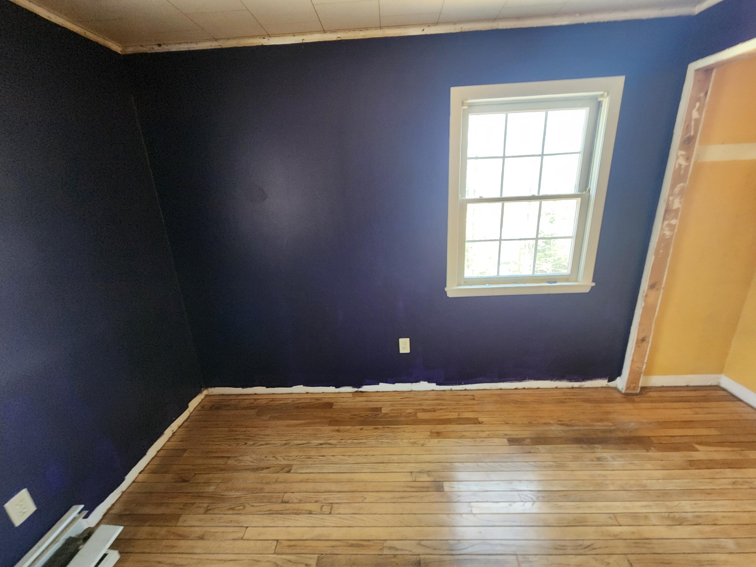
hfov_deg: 106.2
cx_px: 378
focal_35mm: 13
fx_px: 284
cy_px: 284
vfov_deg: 89.9
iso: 400
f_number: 2.2
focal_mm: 2.2
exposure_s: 1/30
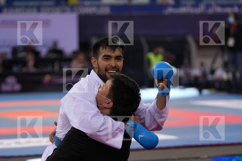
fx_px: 1149
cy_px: 80
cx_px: 121
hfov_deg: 12.0
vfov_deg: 8.0
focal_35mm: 171
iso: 2000
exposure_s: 1/1000
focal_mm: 114
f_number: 2.8
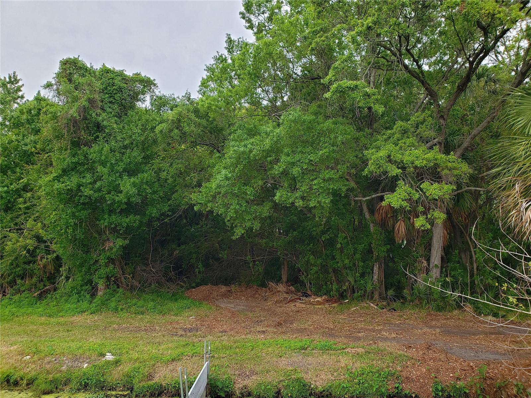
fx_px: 399
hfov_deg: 67.3
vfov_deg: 53.1
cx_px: 266
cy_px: 199
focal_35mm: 26
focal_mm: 4.3
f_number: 2.4
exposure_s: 1/103
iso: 50
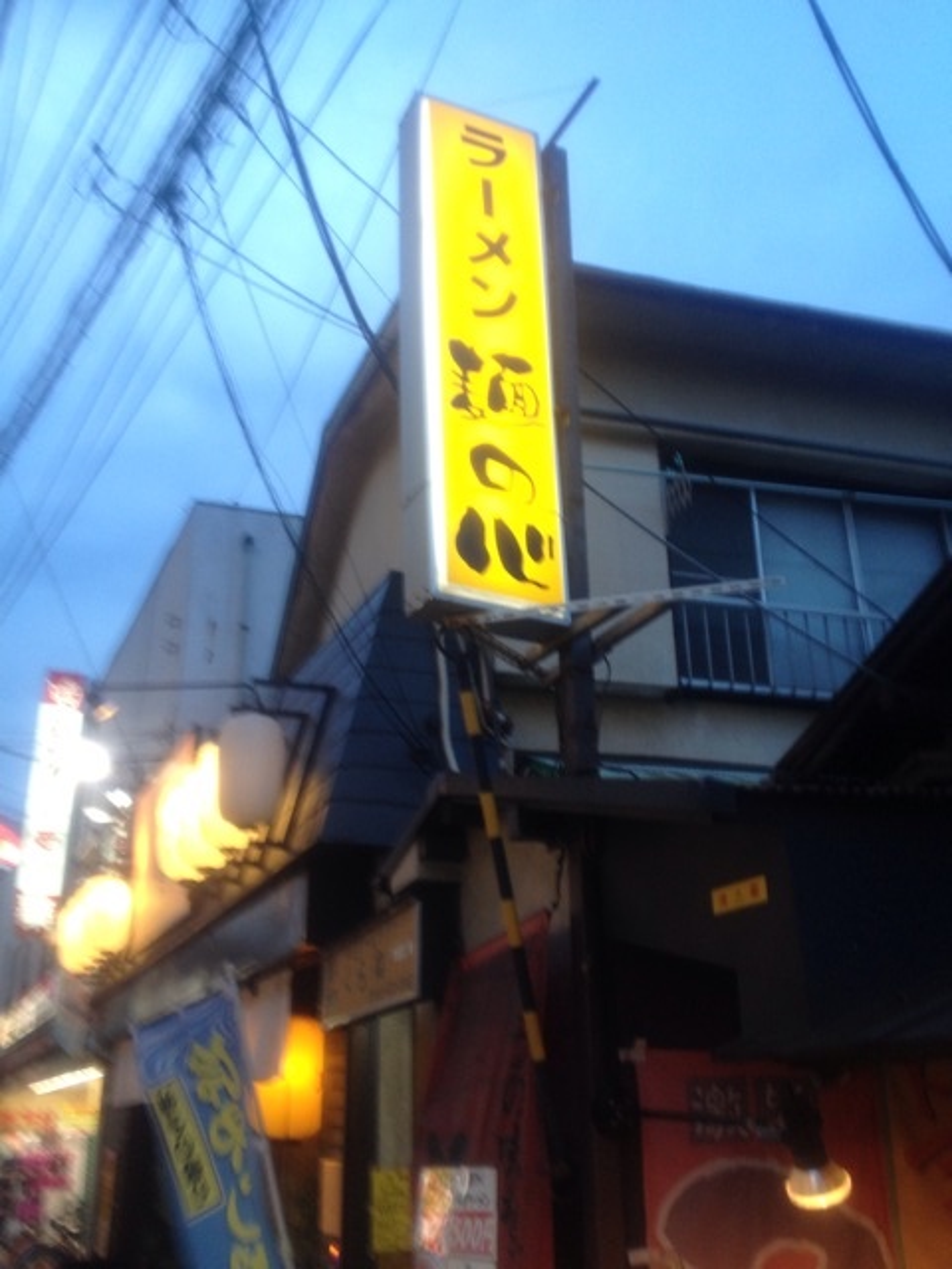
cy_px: 634
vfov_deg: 52.6
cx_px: 476
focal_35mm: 35
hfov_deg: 40.7
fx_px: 1283
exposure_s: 1/20
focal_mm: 4.28
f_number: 2.4
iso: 64
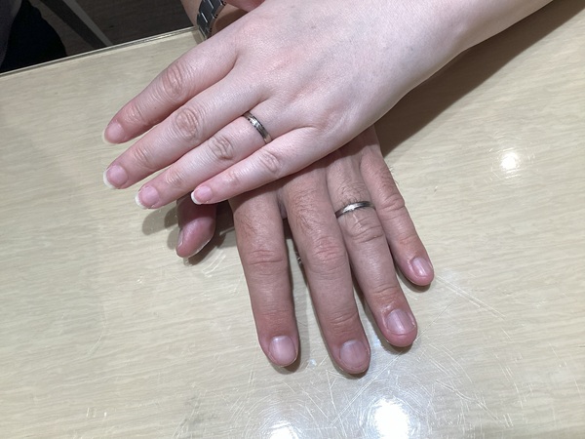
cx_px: 292
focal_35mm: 31
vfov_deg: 45.4
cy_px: 220
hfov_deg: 58.4
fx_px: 524
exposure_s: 1/120
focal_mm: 3.3
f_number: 2.4
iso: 64
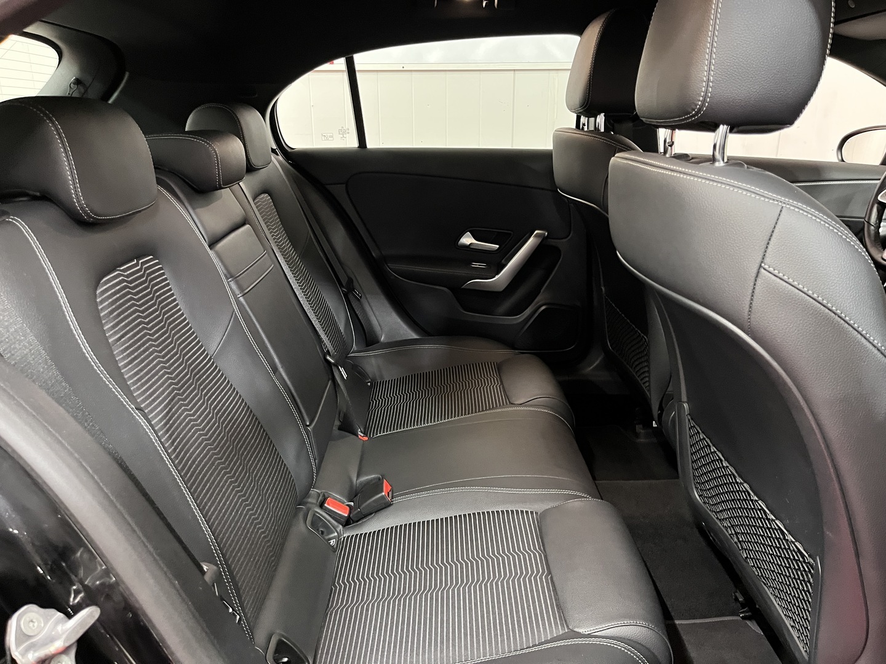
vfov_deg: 53.1
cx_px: 443
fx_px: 665
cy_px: 332
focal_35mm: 26
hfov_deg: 67.3
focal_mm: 5.1
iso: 640
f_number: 1.6
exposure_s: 1/30
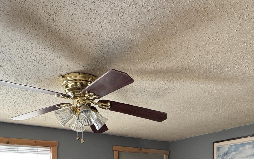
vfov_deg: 30.0
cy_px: 185
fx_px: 256
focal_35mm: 37
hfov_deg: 52.5
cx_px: 148
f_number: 2.2
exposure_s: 1/99
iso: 200
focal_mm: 2.22
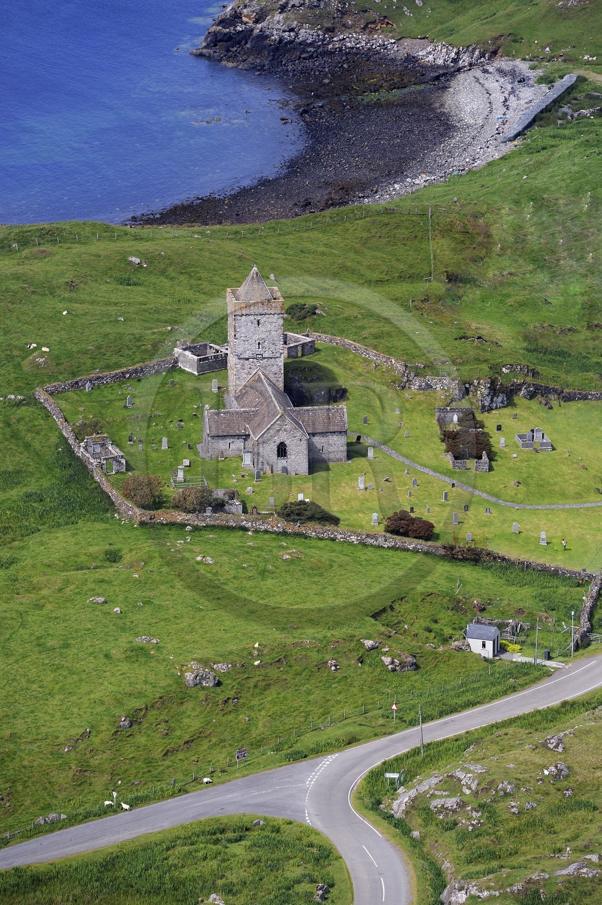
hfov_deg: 6.9
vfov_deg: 10.3
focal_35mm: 200
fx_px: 5025
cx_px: 301
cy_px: 452
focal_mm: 200
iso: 200
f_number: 6.3
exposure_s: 1/800
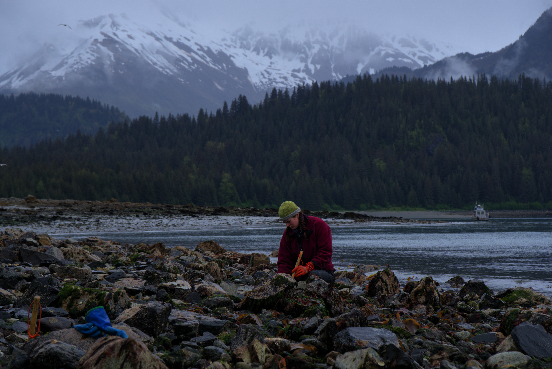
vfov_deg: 14.3
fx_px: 1473
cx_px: 276
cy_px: 184
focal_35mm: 96
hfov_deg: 21.2
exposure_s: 1/200
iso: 100
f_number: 5.6
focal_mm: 64
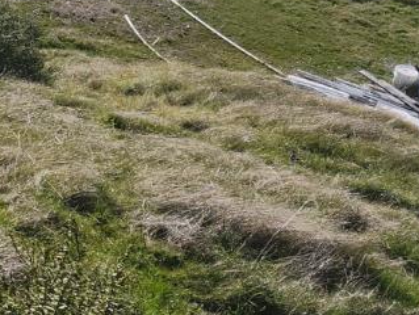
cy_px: -184
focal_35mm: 108
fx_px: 1309
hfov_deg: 13.8
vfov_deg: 12.9
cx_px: -537
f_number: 1.8
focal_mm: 5.54
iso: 25
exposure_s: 1/1967
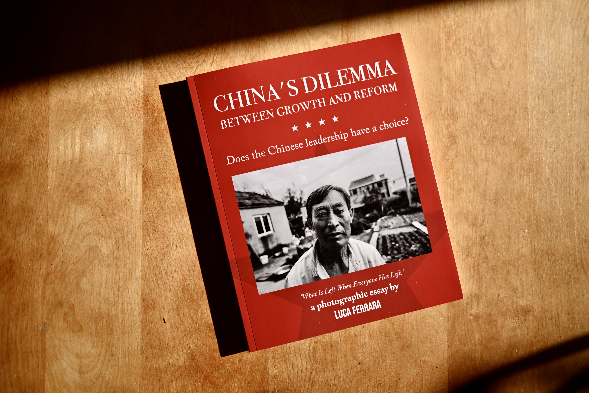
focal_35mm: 40
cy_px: 196
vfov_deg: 33.4
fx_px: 654
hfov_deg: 48.5
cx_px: 294
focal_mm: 40
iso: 100
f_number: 2
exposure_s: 1/3200
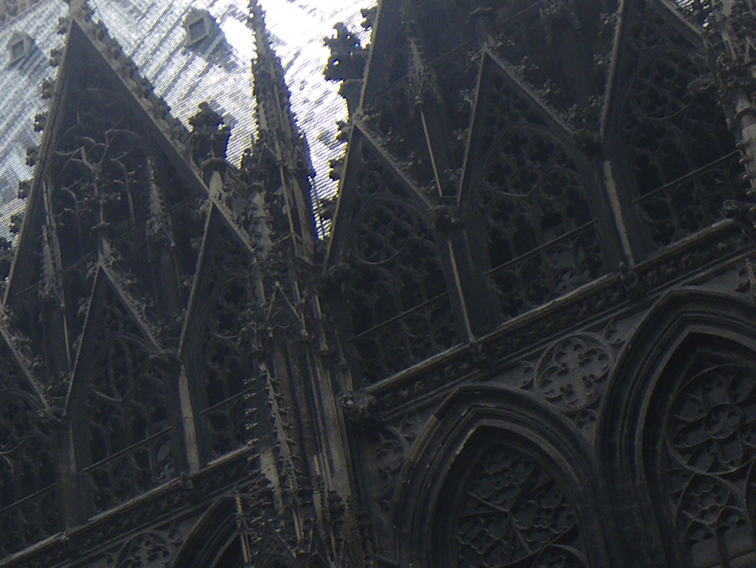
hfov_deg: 19.7
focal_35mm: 92
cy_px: 569
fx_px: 2010
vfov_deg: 15.8
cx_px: -210
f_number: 4.2
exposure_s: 1/500
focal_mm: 5
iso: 50
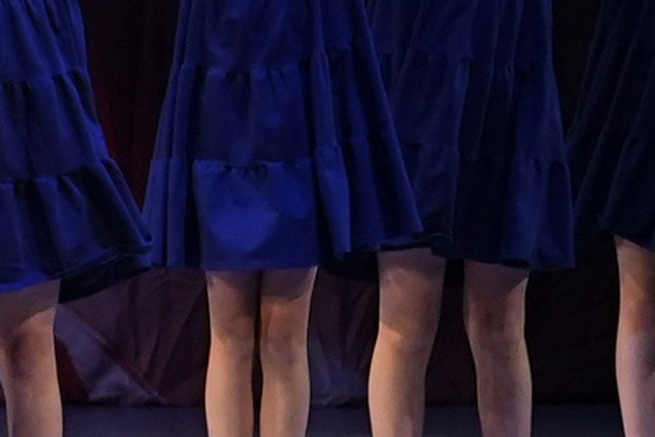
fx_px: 12244
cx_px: -793
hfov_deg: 3.0
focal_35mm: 673
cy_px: -643
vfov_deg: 2.0
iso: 1250
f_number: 2.8
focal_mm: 70
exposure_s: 1/400
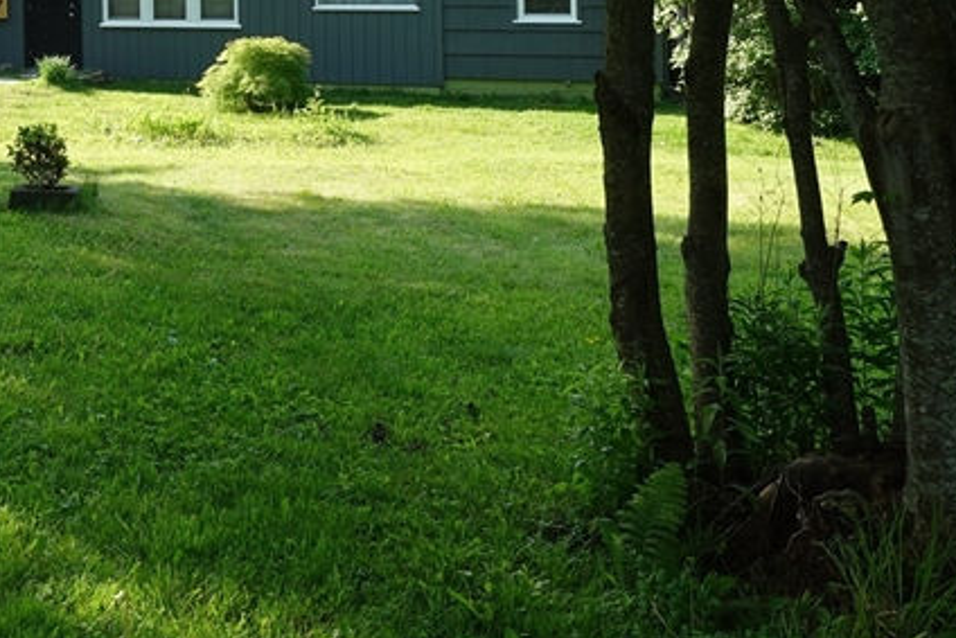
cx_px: 83
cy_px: -62
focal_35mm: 58
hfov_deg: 32.6
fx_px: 1541
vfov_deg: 22.1
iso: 125
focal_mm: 9.4
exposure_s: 1/100
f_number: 5.6
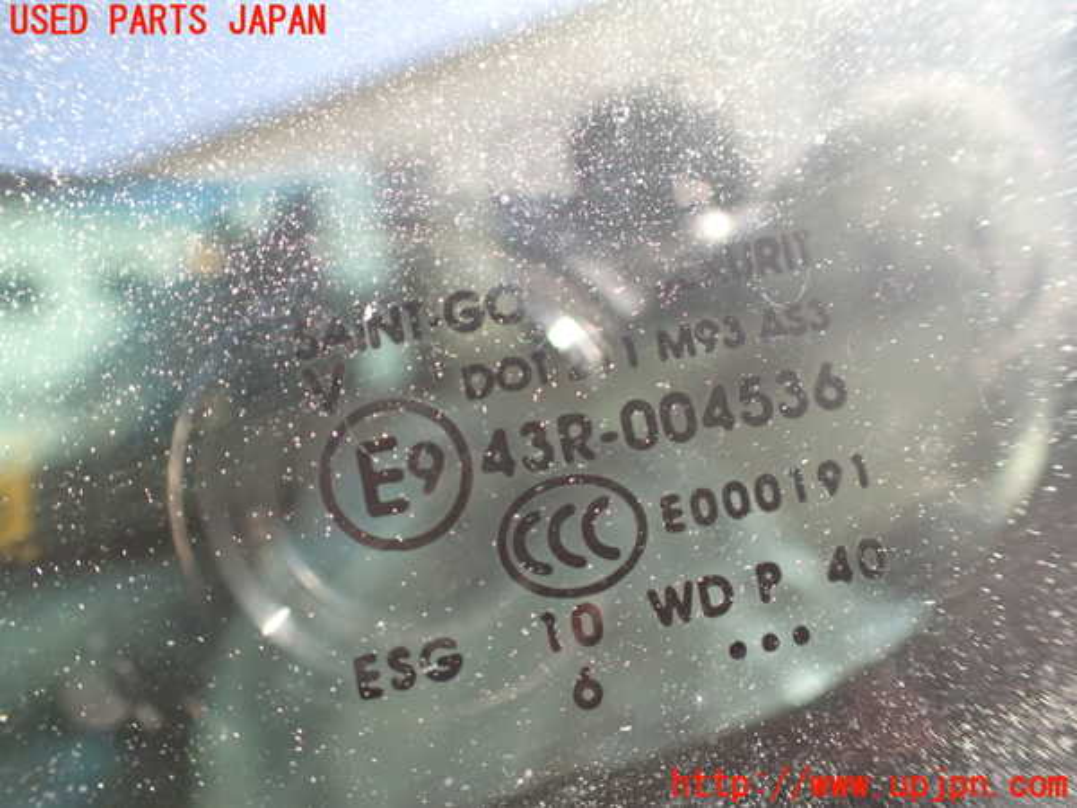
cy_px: 404
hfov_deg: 60.0
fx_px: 933
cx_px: 538
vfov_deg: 46.8
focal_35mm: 30
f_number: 2.3
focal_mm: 5.4
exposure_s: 1/125
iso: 320
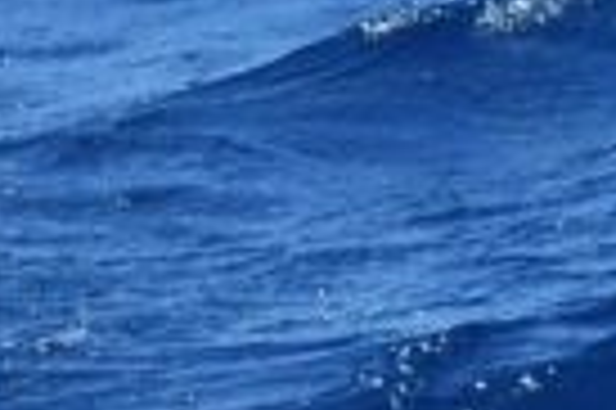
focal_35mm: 1576
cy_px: 1124
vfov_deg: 0.9
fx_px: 26935
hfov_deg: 1.3
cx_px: 166
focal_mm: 270
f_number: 5.6
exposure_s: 1/8000
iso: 1400
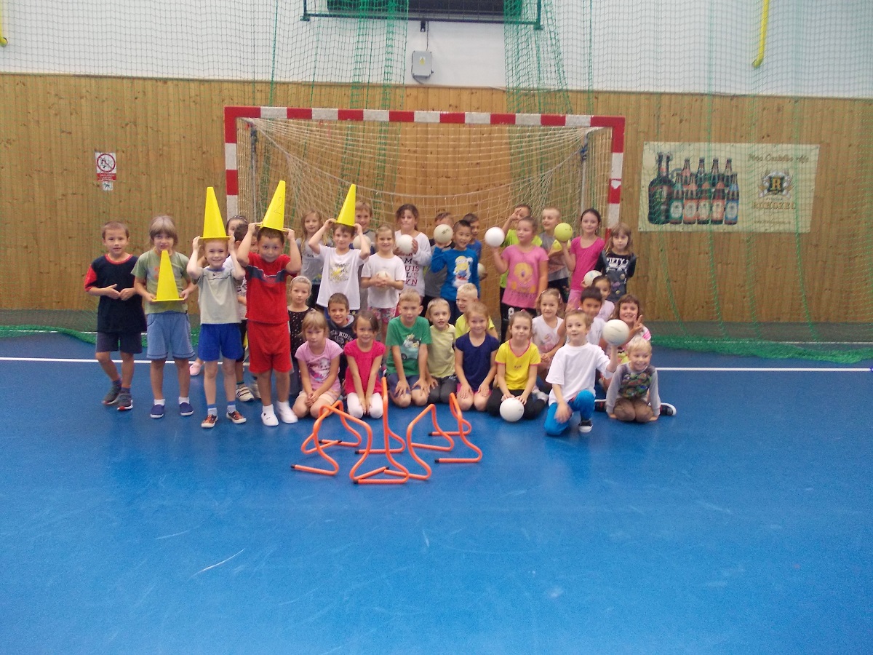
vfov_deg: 49.7
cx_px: 436
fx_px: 706
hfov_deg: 63.4
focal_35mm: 28
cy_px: 328
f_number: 2.7
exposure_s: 1/25
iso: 200
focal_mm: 4
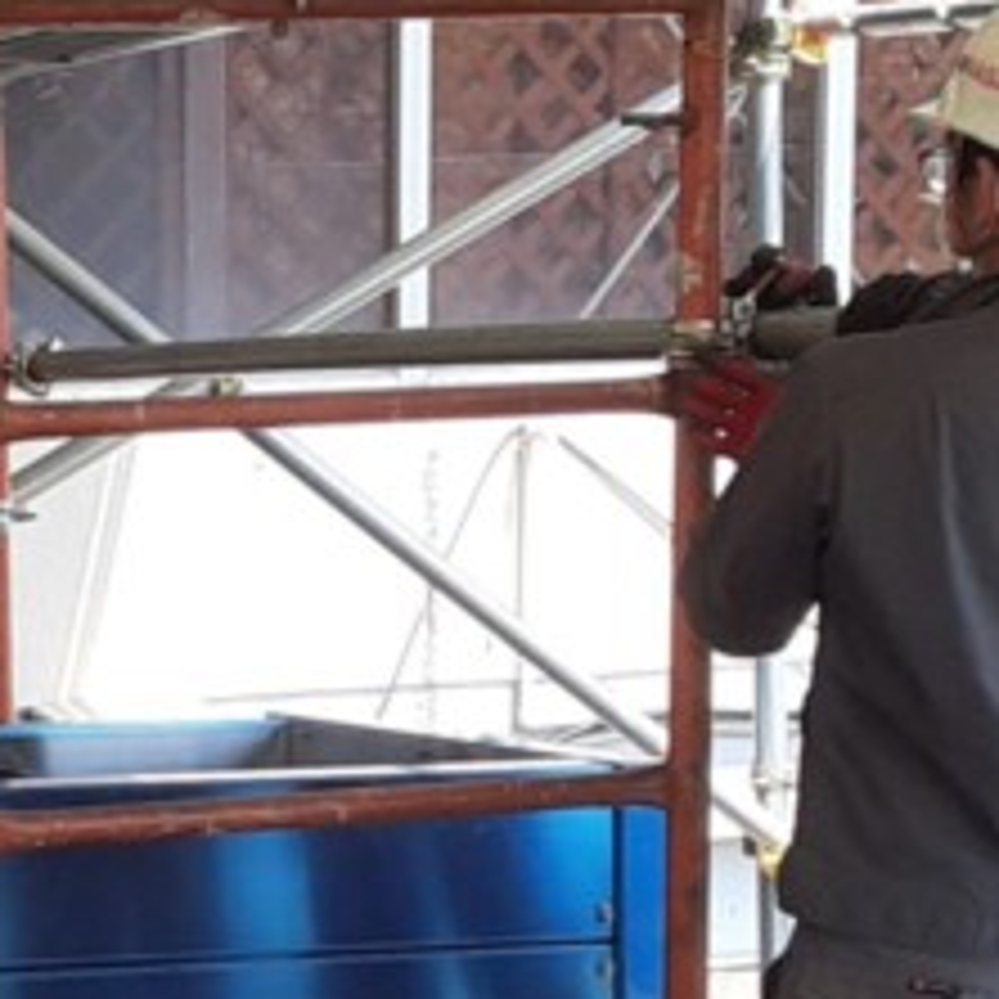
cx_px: -396
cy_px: 594
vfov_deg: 15.8
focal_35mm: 110
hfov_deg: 14.9
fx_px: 3592
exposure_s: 1/425
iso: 40
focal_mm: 2.91
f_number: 1.9
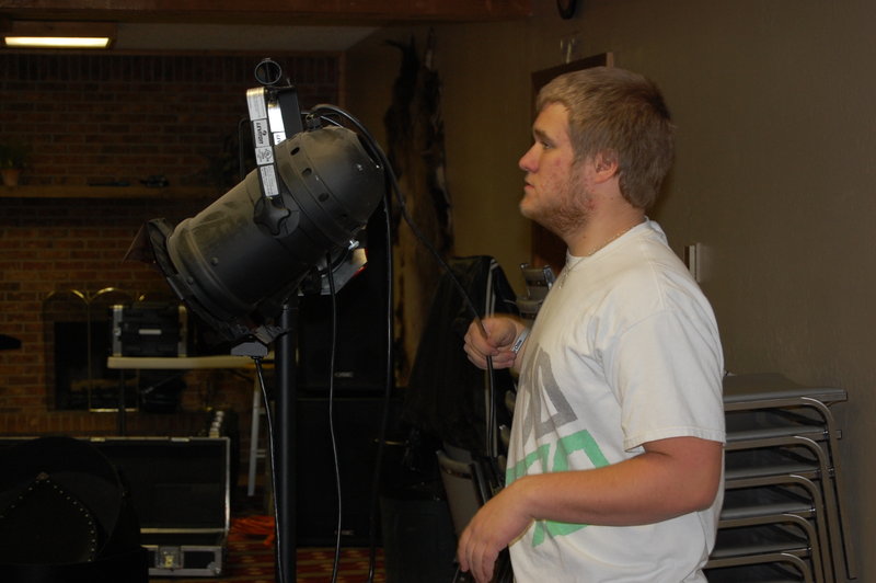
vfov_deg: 16.5
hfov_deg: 24.6
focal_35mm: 82
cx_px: 438
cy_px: 292
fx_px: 2006
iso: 400
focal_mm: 55
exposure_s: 1/60
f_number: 5.6
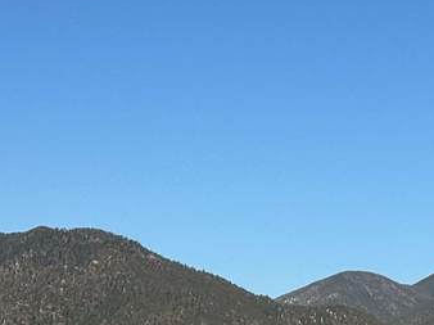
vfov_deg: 8.1
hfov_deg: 10.5
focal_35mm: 182
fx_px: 2280
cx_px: 675
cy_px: 171
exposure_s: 1/4016
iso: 64
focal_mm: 6.86
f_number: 1.78
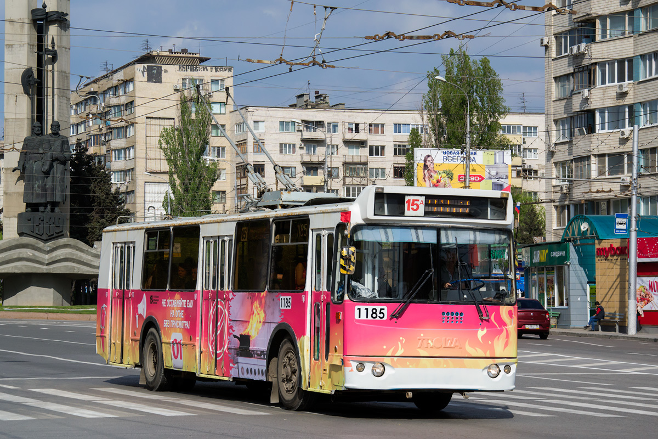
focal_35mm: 93
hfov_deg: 21.9
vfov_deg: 14.7
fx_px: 1700
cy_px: 220
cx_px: 329
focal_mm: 62
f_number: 8
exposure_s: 1/1000
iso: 400
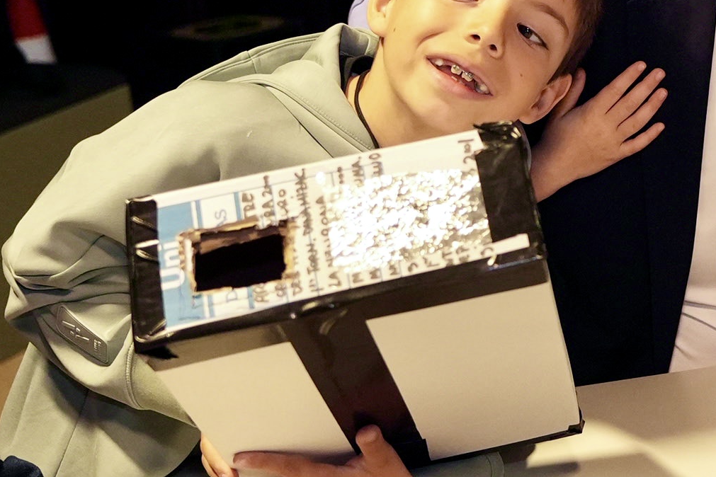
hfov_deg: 19.0
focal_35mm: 104
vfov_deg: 13.1
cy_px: 149
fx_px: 2068
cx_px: 740
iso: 3200
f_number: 2.8
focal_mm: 30
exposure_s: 1/250
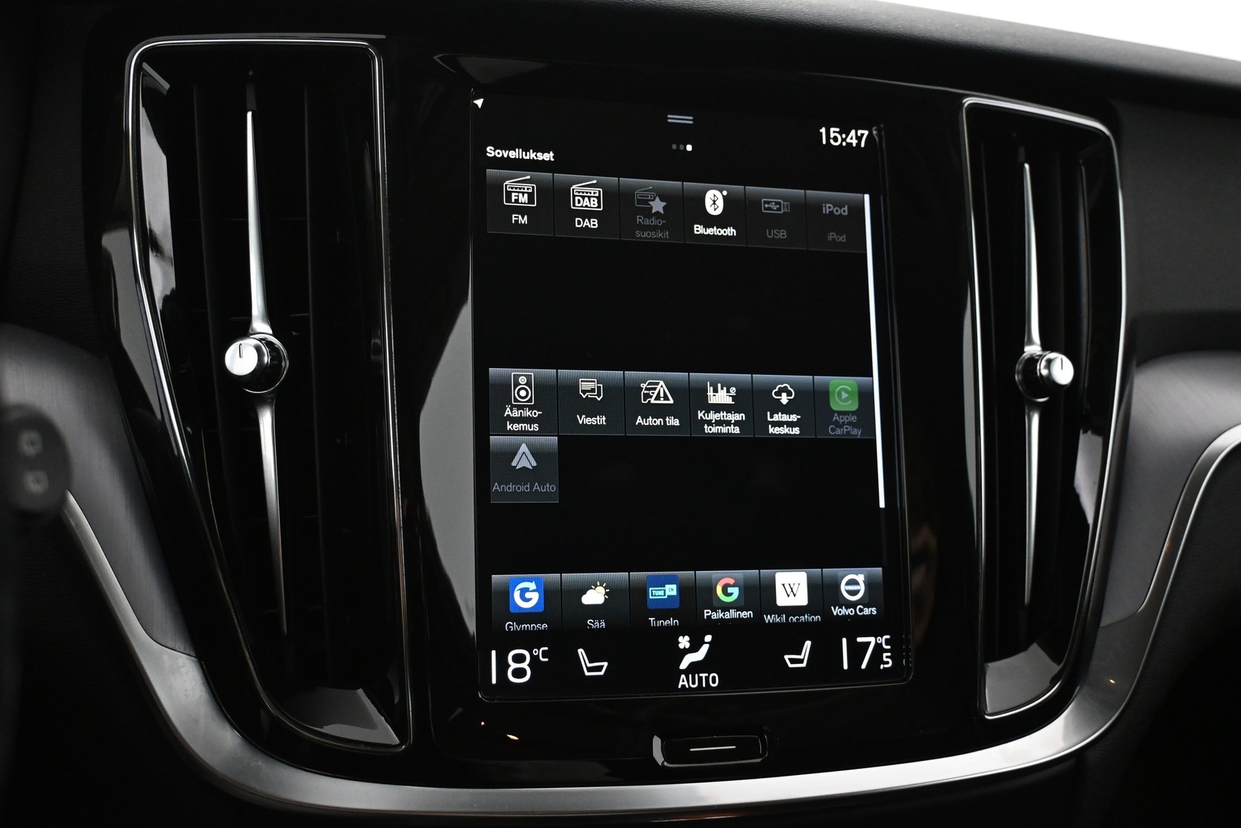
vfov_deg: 34.2
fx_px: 1344
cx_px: 620
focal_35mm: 39
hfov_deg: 49.6
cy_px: 414
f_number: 4.5
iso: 3200
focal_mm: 26
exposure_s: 1/40
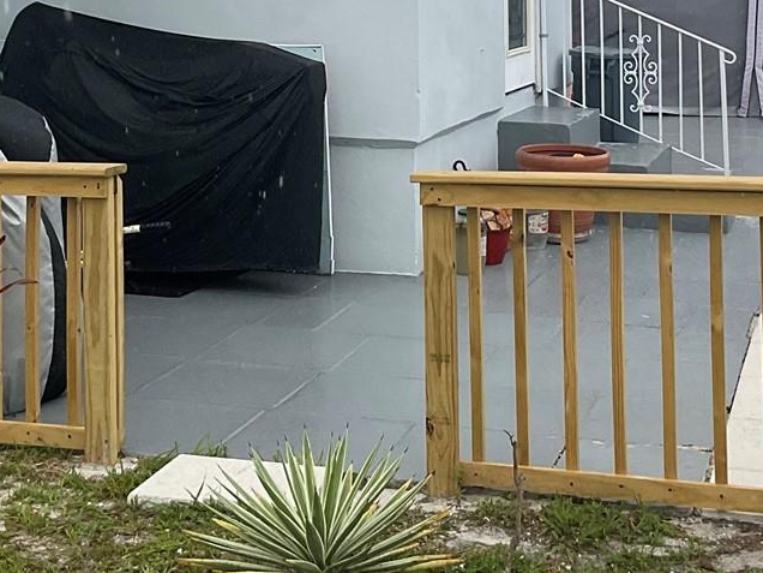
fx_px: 1609
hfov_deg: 26.6
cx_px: 447
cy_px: -31
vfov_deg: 19.4
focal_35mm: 73
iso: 16
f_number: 1.8
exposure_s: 1/1279
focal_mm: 3
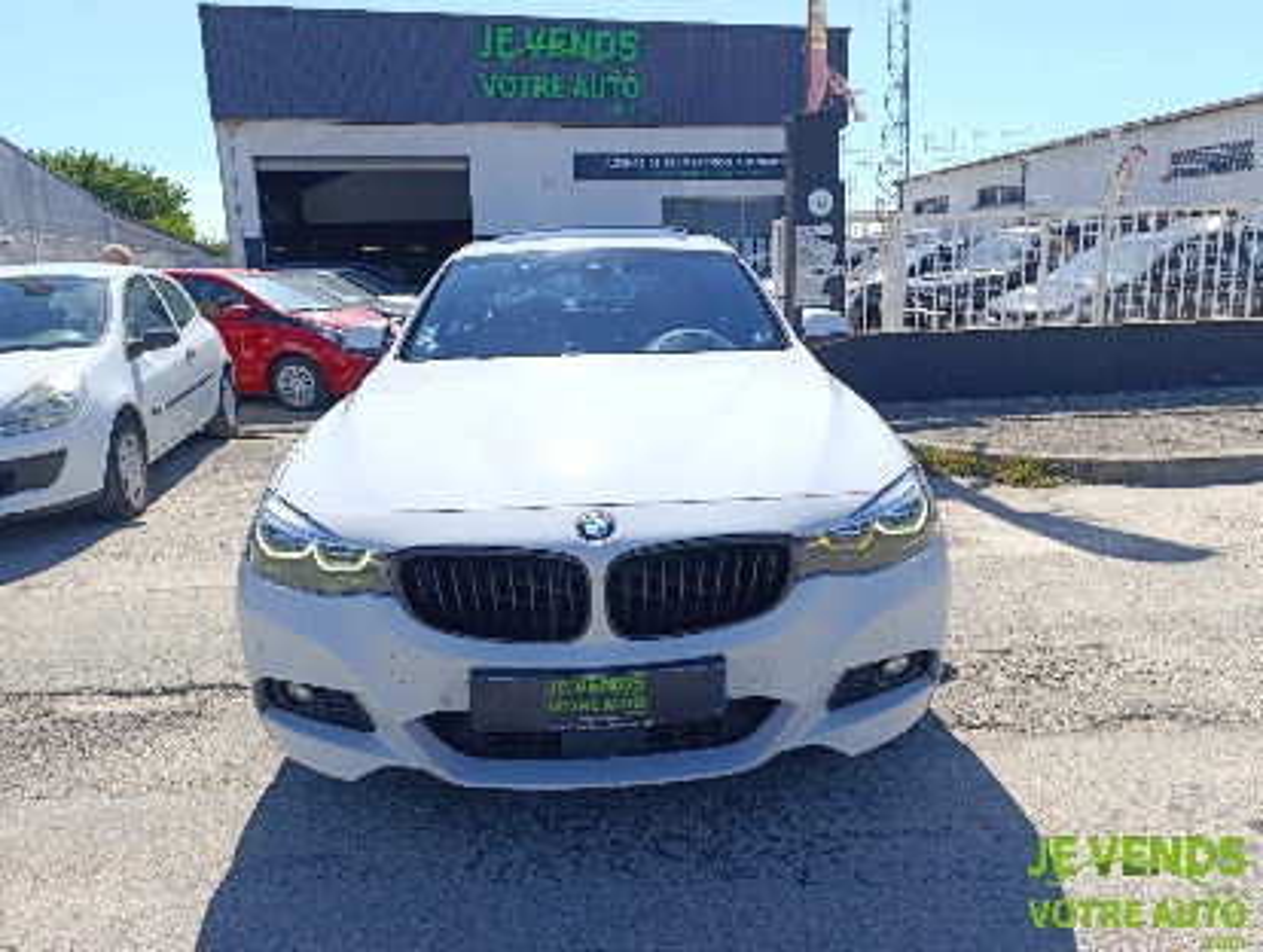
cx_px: 632
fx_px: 841
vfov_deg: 59.0
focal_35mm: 23
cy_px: 476
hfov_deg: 73.8
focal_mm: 6.14
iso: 50
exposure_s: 1/467
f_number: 1.6
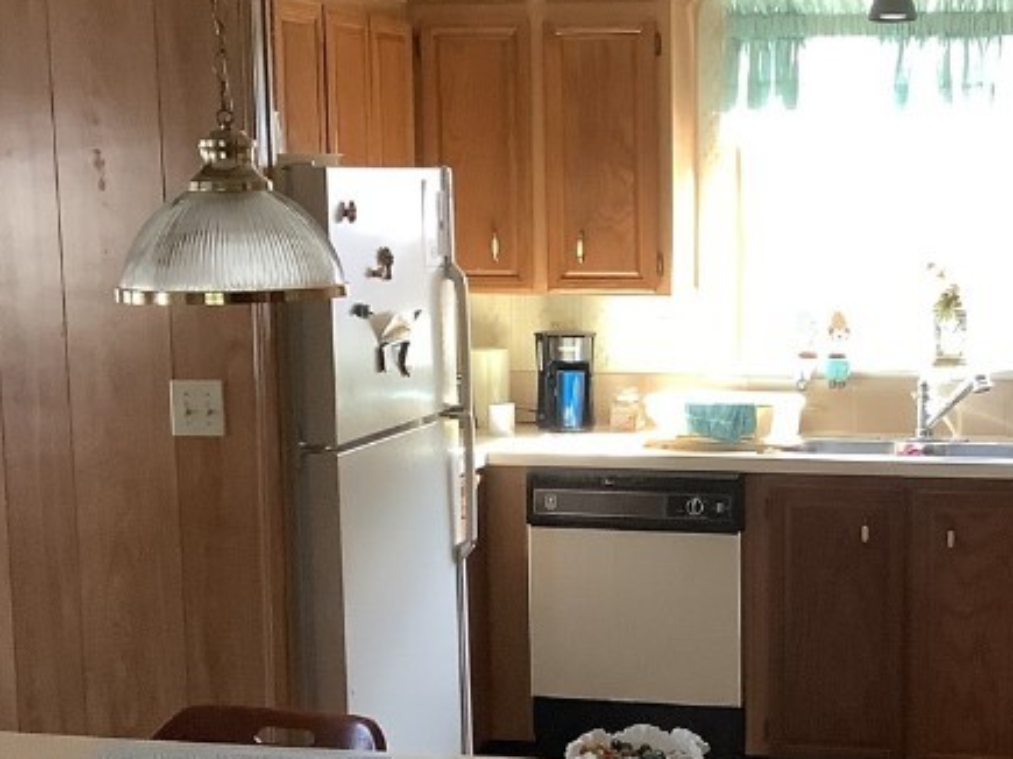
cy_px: 489
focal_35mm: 73
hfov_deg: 26.4
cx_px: 731
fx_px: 2136
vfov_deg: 20.1
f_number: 2.4
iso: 200
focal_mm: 3.3
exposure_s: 1/60
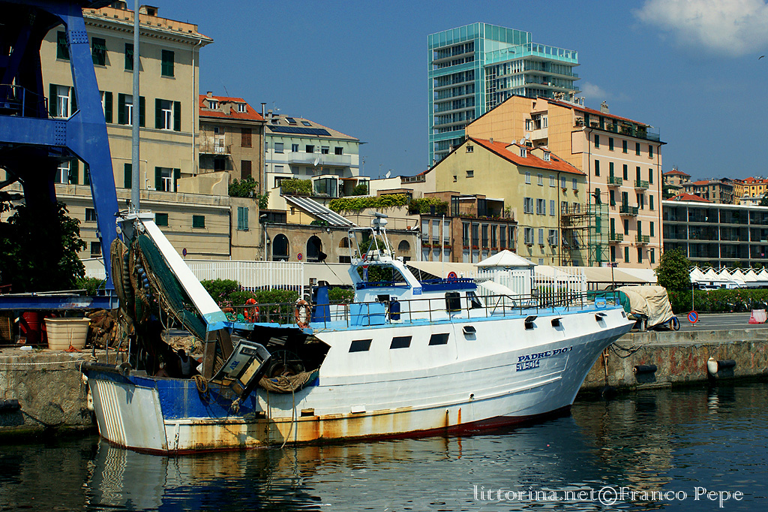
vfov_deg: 25.7
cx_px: 384
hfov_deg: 37.9
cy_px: 256
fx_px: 1120
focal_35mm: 52
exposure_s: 1/800
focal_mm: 35
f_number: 10
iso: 200
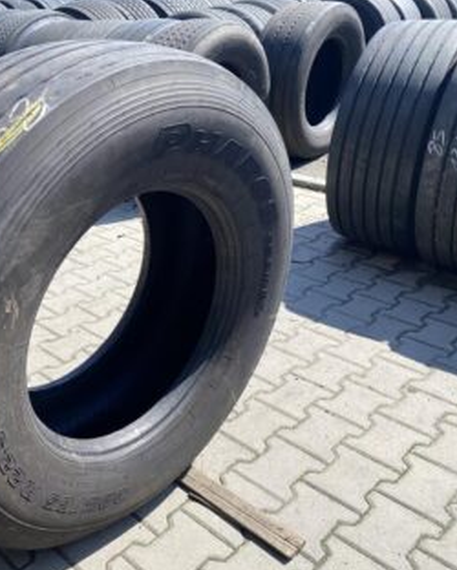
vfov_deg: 51.5
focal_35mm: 35
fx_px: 591
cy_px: 288
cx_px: 77
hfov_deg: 40.1
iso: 32
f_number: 1.8
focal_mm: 4.25
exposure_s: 1/1053
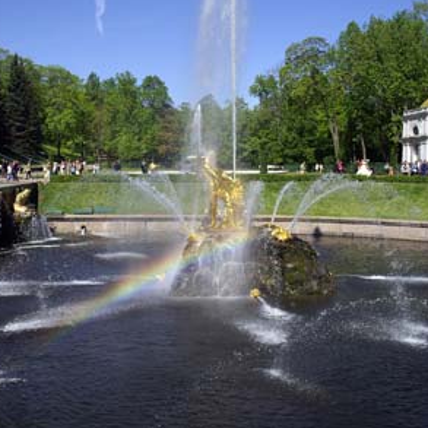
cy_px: 211
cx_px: 167
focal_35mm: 47
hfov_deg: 35.9
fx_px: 657
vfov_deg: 36.1
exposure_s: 1/500
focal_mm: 24
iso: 100
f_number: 8
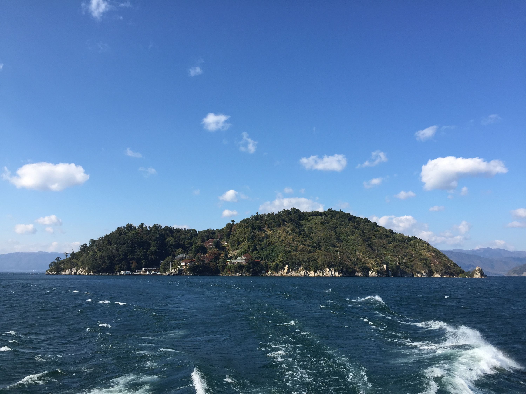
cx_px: 263
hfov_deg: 61.7
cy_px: 197
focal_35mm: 29
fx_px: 441
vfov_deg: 48.2
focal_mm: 4.15
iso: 32
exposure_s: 1/1721
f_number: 2.2
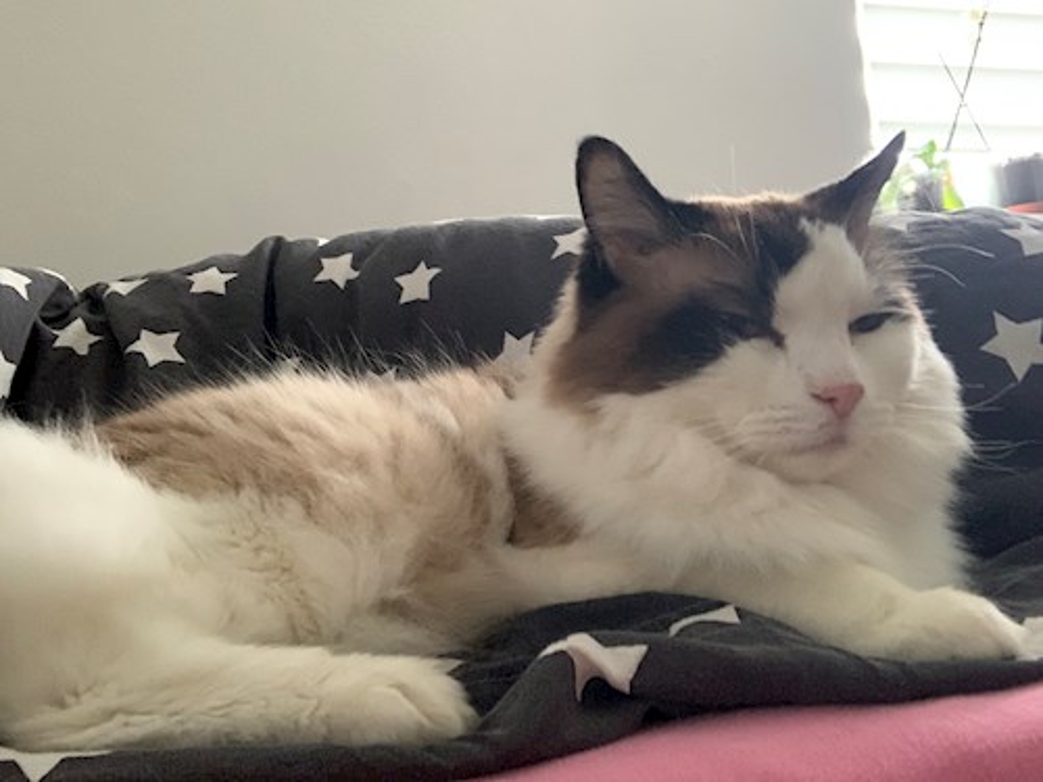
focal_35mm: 32
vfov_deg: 44.2
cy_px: 391
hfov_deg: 56.8
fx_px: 964
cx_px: 522
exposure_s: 1/30
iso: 400
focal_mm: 2.87
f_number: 2.2
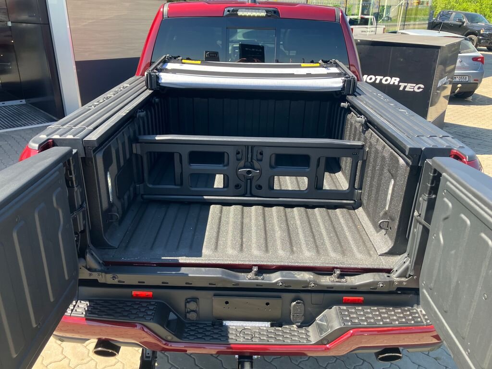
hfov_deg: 63.4
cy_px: 184
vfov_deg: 49.7
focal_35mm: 28
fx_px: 398
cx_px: 246
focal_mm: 3.99
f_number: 1.8
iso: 32
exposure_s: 1/252
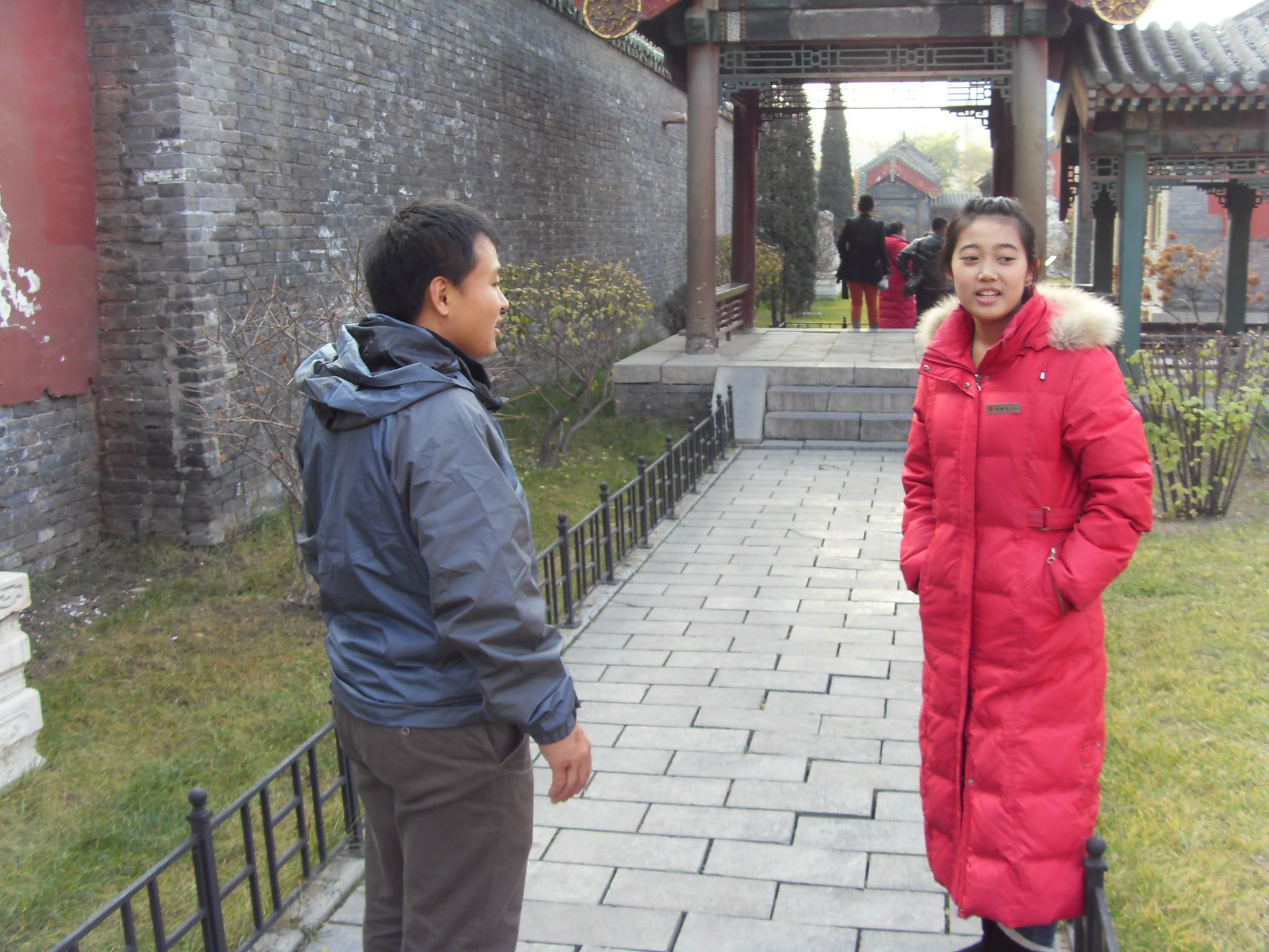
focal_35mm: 39
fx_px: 1430
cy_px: 476
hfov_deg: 47.9
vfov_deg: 36.8
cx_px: 634
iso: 100
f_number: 3.5
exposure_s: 1/90
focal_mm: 6.6
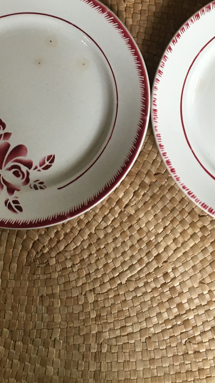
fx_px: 628
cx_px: 142
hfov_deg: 19.4
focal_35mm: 62
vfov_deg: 32.7
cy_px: 68
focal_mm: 4.15
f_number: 2.2
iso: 125
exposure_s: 1/33
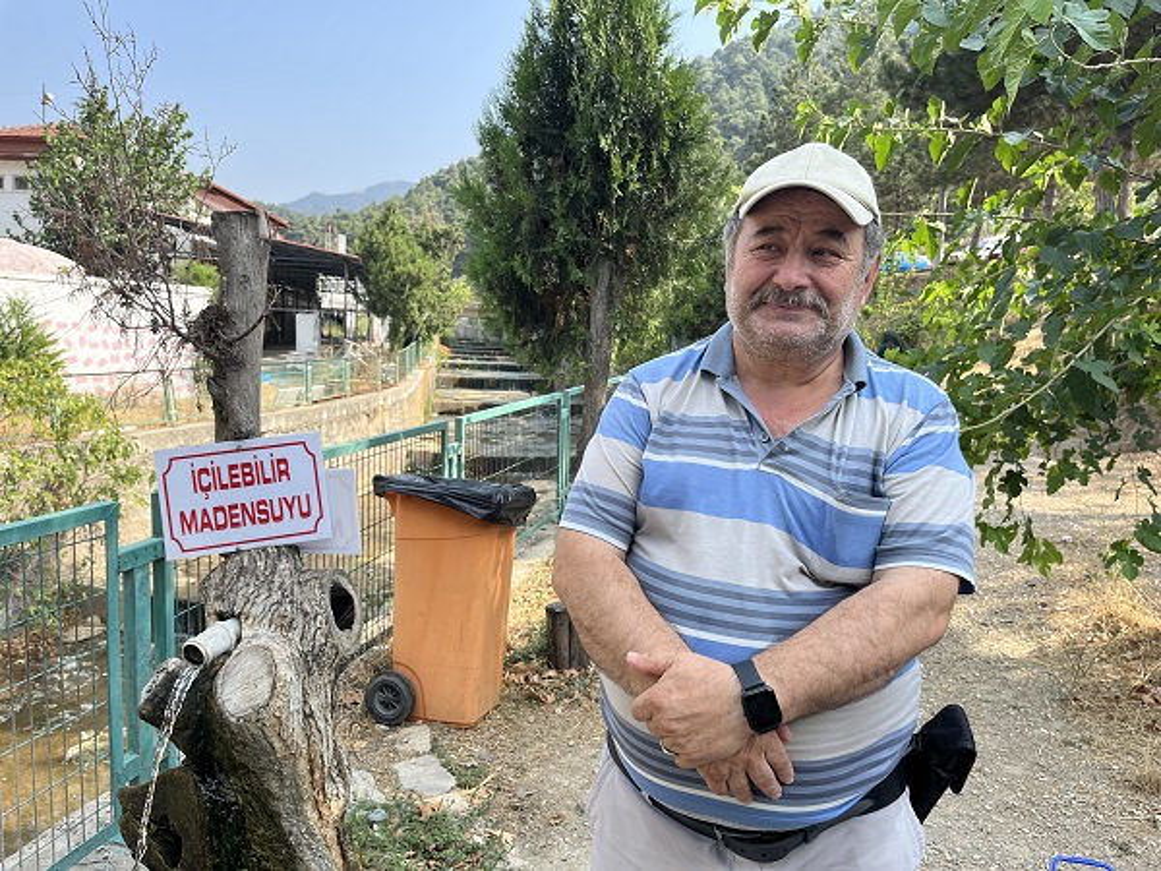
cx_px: 580
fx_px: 872
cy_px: 436
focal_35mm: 26
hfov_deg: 67.3
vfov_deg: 53.1
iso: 50
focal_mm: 5.1
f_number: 1.6
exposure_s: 1/928
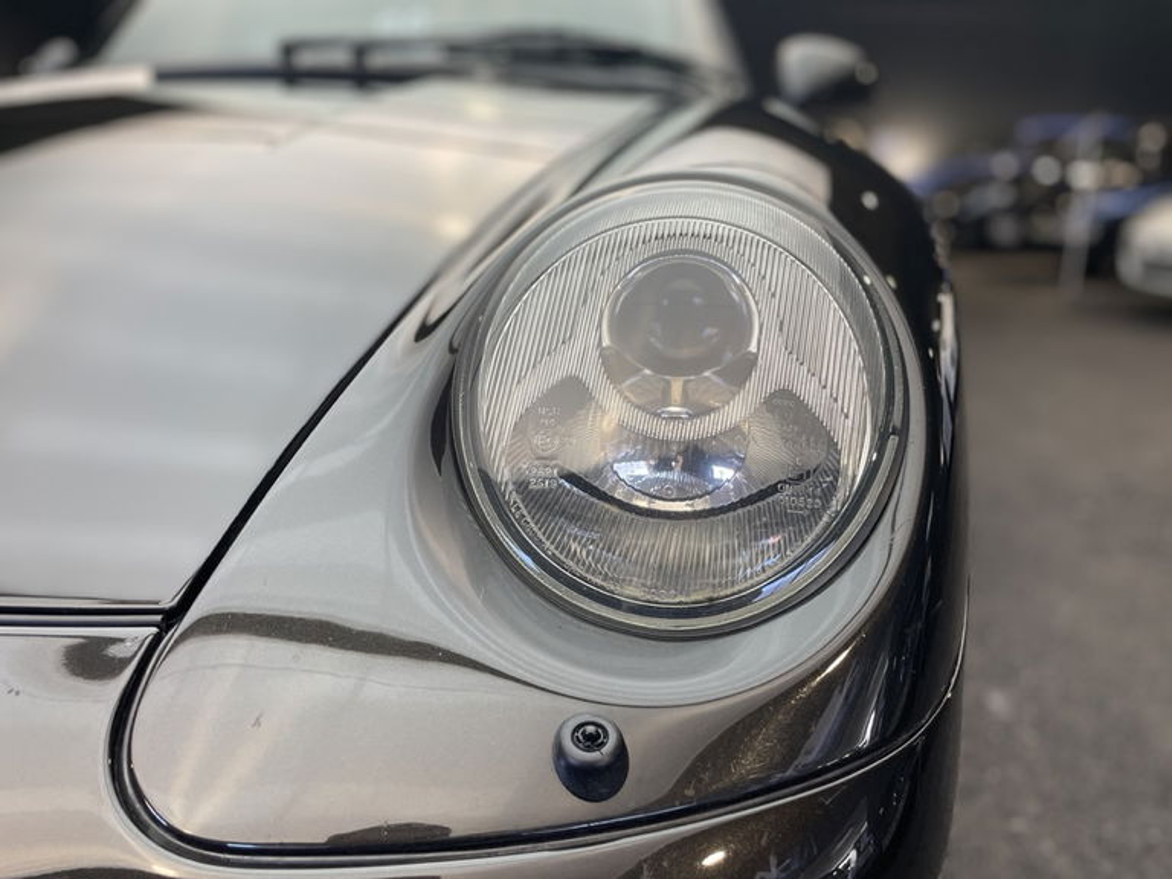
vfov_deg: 53.1
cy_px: 440
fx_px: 880
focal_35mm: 26
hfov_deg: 67.3
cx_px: 586
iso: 80
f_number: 1.6
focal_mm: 4.2
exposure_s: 1/100
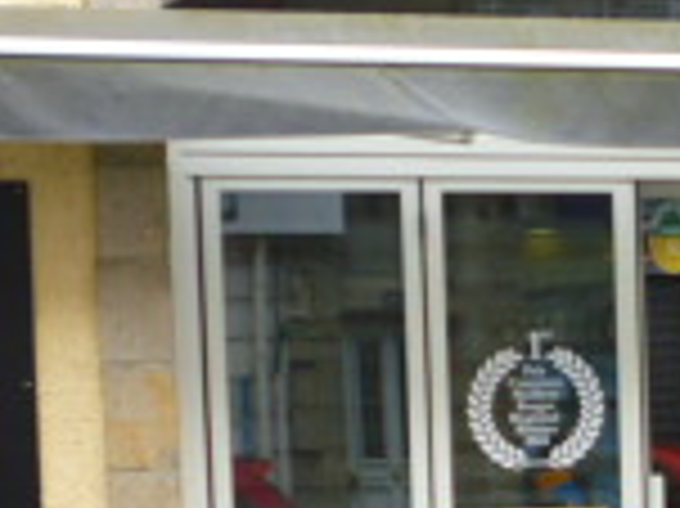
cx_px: 639
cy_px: 697
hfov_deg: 15.8
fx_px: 2414
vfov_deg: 11.6
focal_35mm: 123
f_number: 3.3
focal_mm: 5.2
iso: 100
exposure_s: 1/80
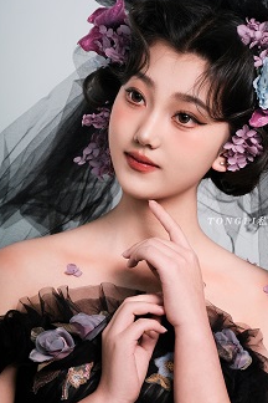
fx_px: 1340
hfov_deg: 11.4
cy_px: 205
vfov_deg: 17.1
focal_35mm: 120
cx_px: 170
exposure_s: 1/125
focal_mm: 55
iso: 1000
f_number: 2.8
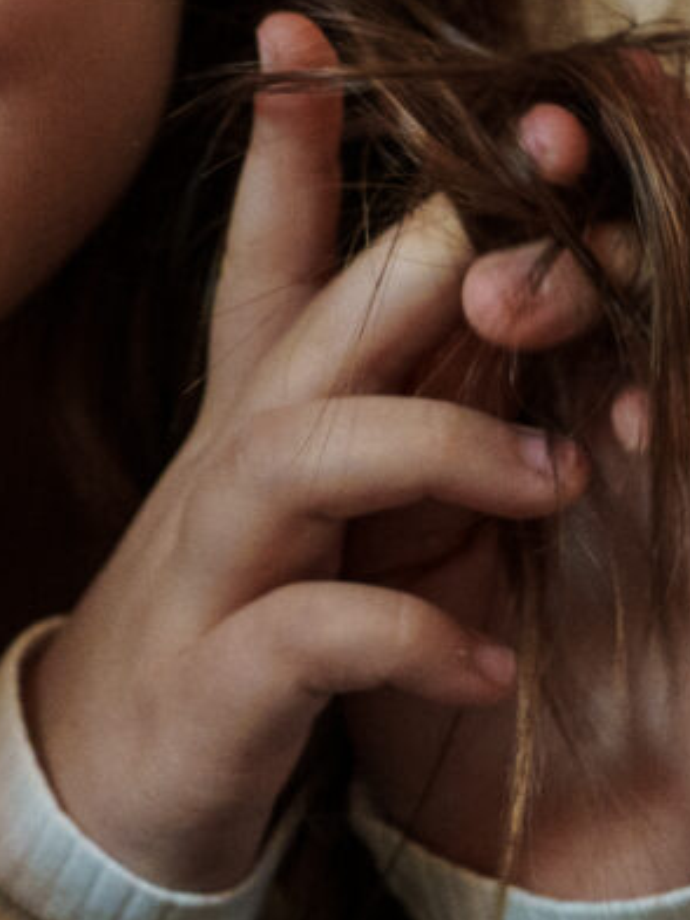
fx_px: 5847
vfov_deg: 8.9
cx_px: -1361
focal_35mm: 220
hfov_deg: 6.2
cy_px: 956
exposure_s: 1/160
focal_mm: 35
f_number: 3.5
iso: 1600
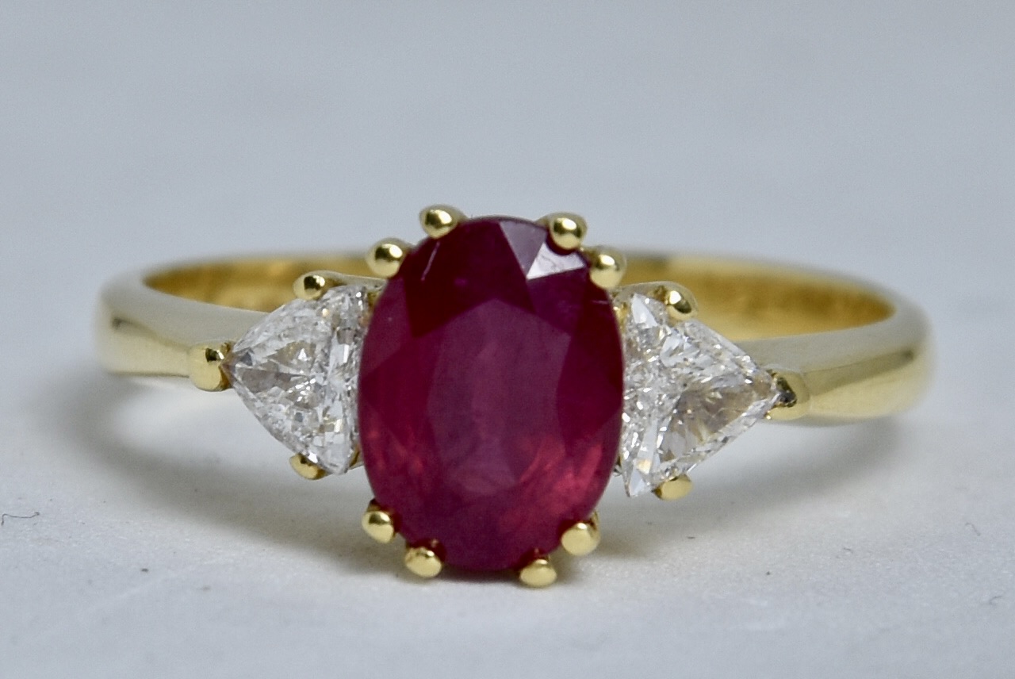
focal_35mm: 158
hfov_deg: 13.0
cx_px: 508
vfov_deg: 8.7
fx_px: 4445
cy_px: 340
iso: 200
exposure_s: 1/250
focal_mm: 105
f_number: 8
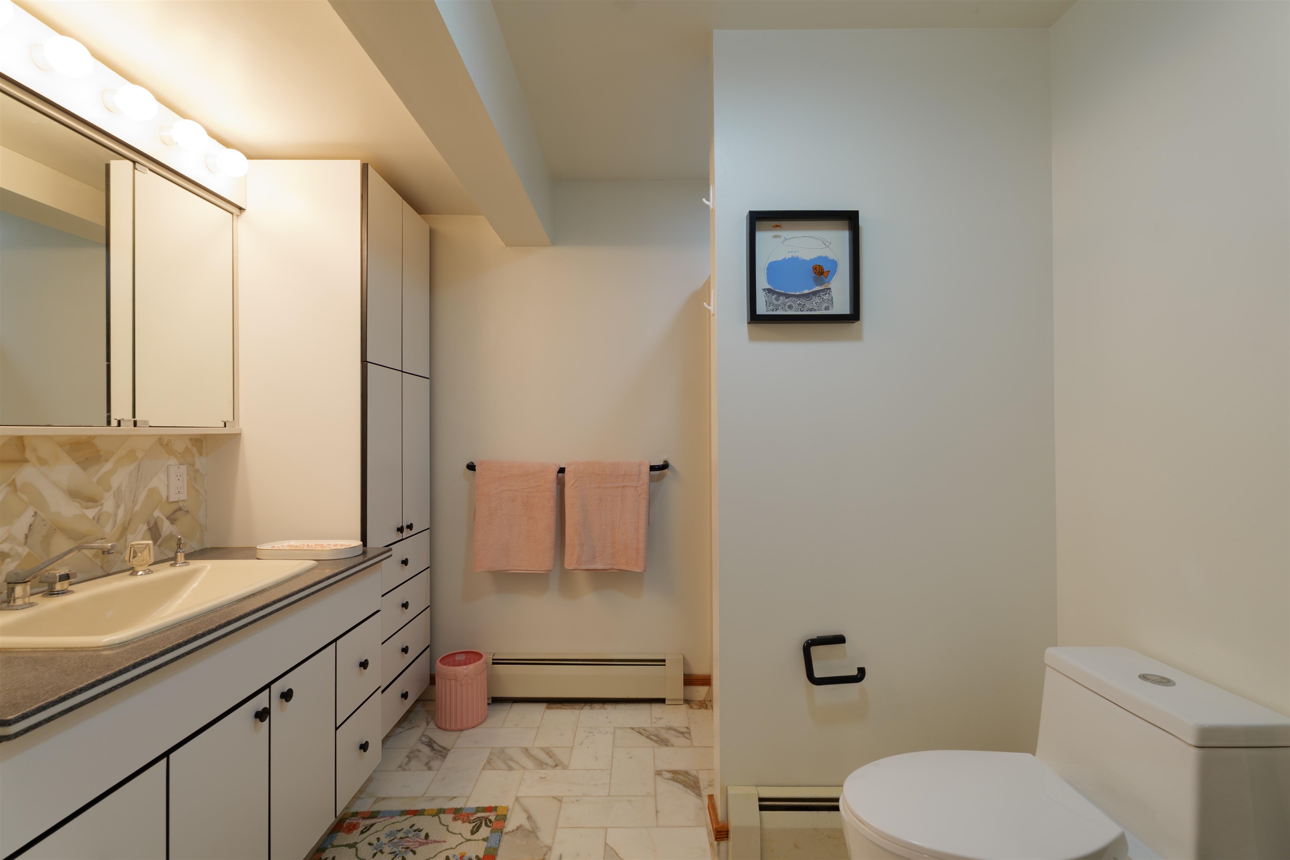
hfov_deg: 96.7
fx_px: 573
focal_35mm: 16
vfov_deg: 73.7
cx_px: 645
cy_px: 430
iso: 100
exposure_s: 1/2
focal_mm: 16
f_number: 8
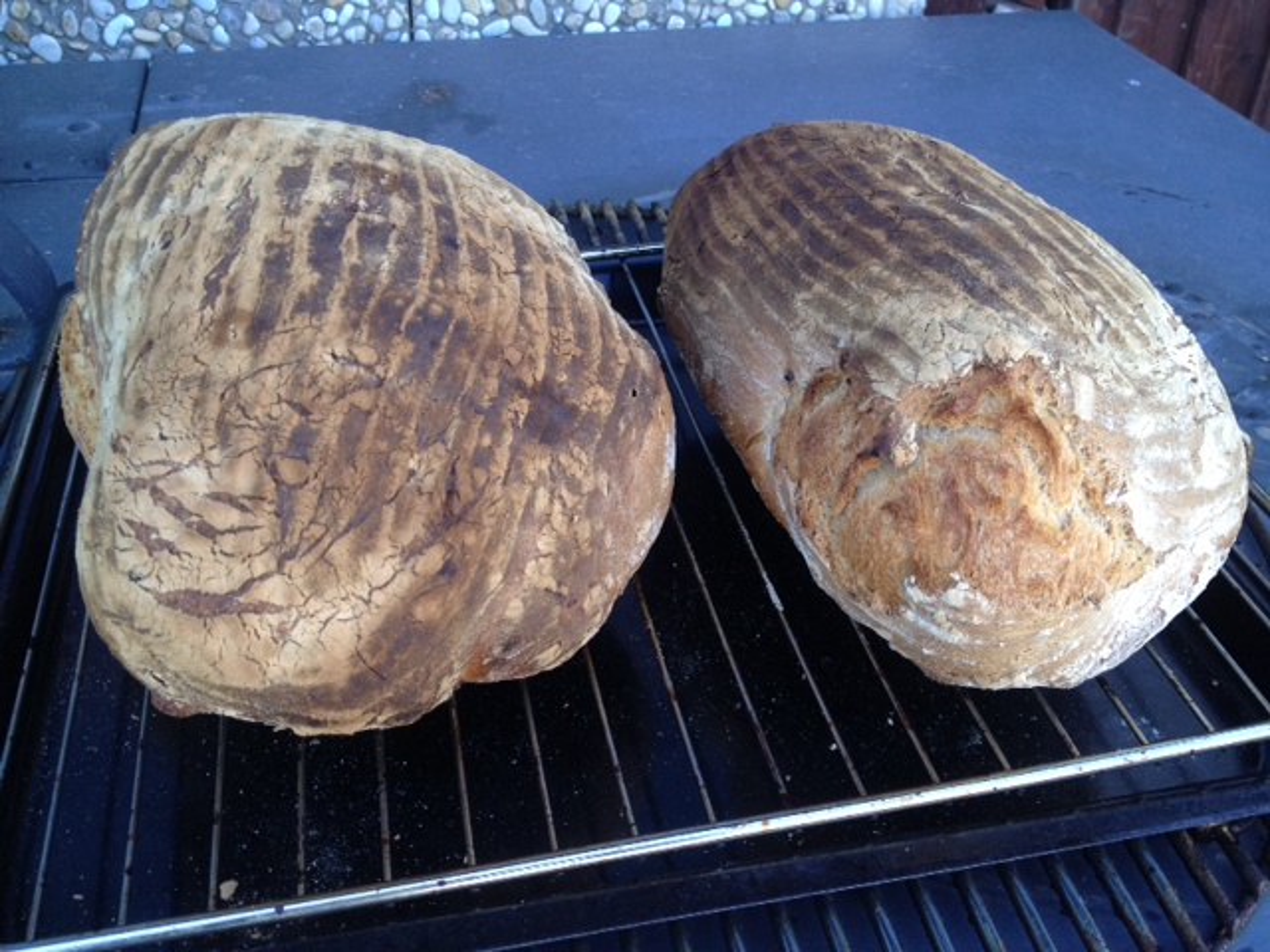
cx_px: 635
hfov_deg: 52.6
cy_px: 476
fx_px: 1284
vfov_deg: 40.7
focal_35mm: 35
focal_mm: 4.28
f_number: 2.4
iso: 100
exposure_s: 1/120
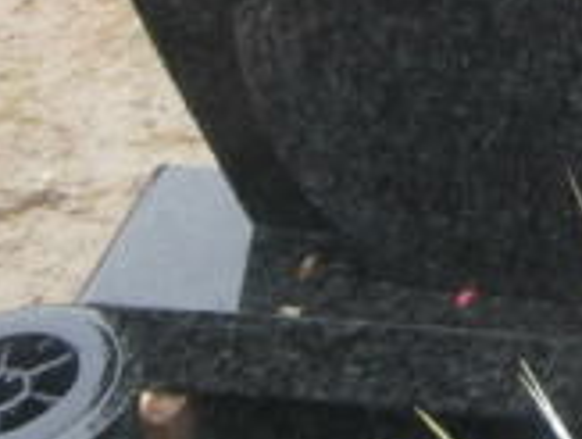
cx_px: 728
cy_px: -161
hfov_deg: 19.4
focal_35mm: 94
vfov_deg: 15.0
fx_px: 1584
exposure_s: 1/30
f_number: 3
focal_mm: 4.2
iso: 200
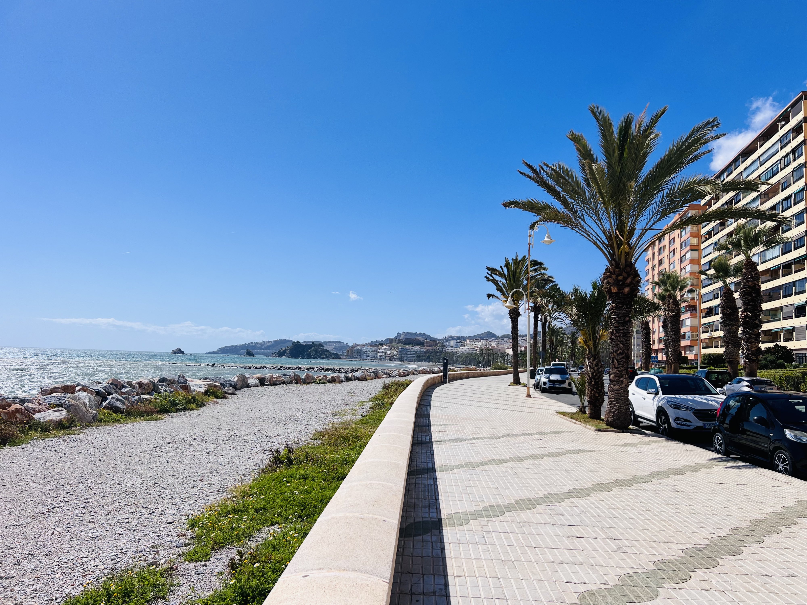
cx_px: 404
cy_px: 302
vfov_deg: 53.1
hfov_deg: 67.3
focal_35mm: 26
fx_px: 606
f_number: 1.5
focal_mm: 5.7
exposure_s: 1/6993
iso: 50
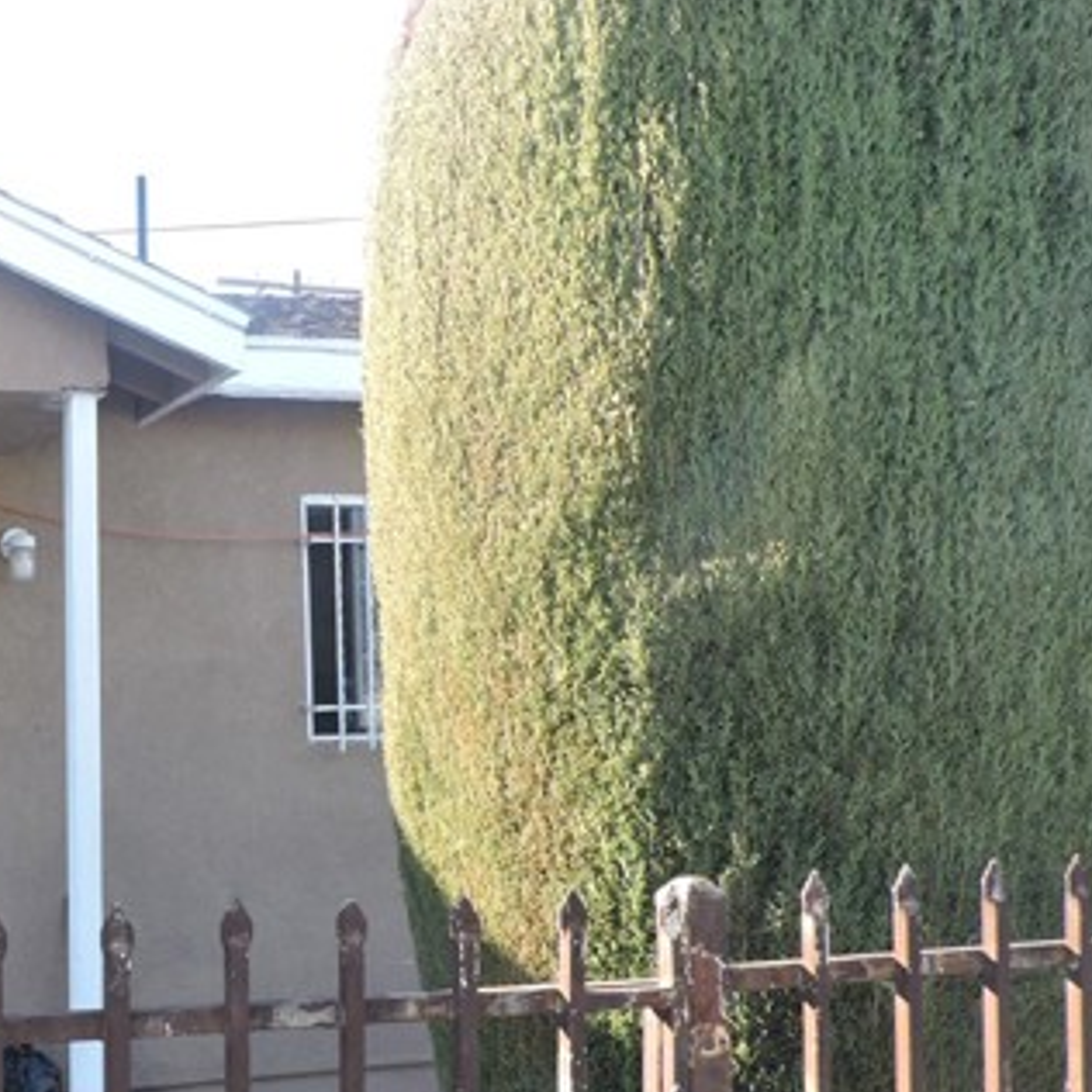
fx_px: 1535
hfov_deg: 36.1
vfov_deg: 38.6
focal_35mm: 43
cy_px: 760
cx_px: 59
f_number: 3
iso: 100
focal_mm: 4.3
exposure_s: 1/125
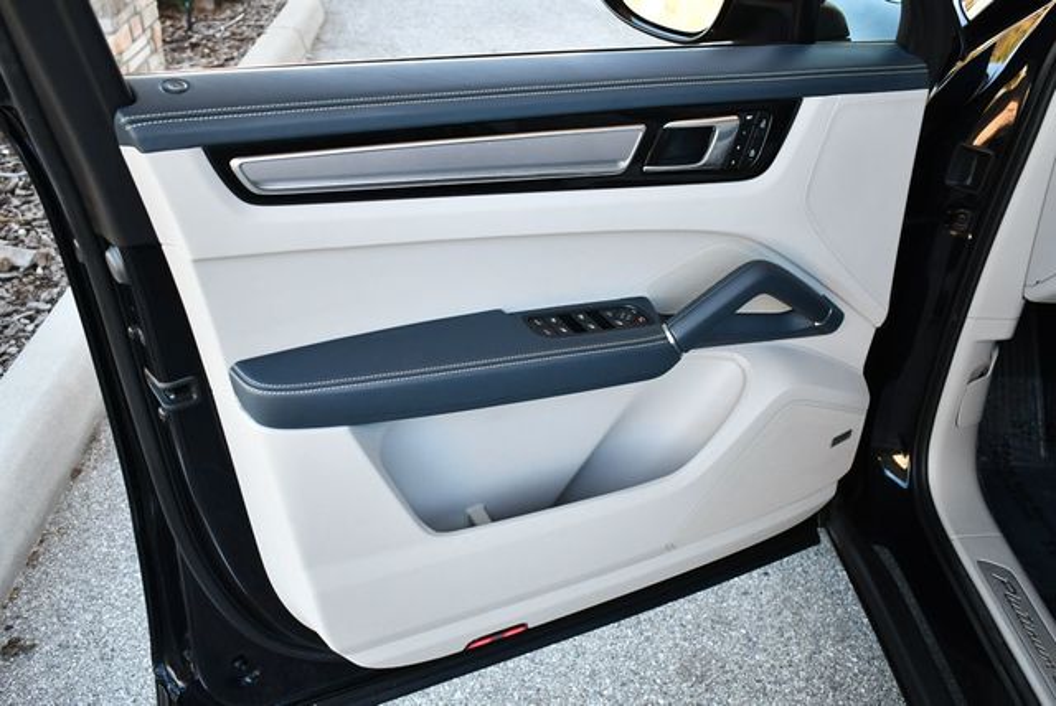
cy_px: 353
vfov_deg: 36.9
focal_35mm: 36
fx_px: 1057
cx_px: 528
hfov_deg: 53.1
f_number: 3.5
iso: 640
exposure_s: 1/250
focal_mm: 18
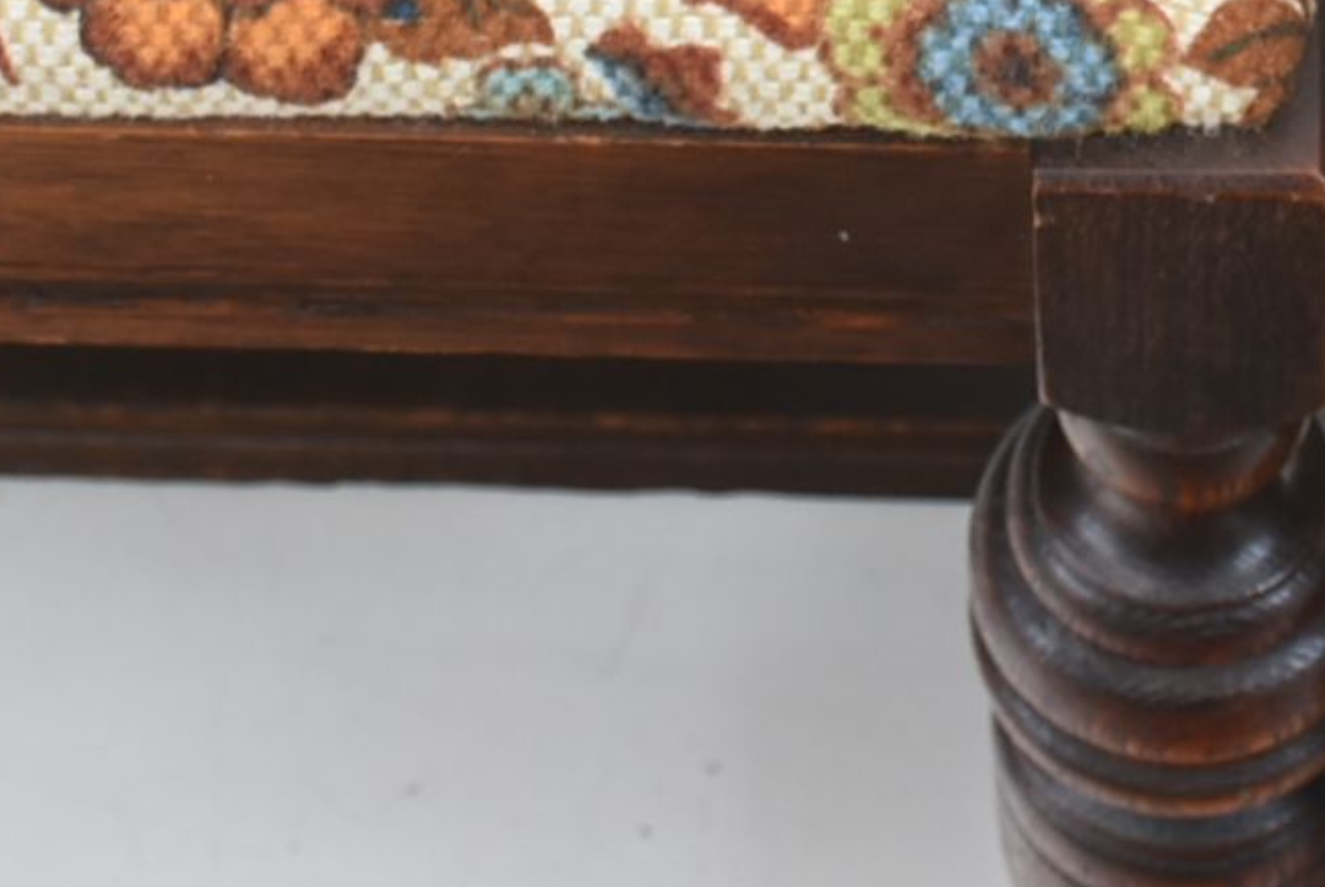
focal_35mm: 186
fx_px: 6864
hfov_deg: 10.9
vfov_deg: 7.1
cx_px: 1266
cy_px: -885
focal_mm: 27
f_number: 7.1
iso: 200
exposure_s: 1/125
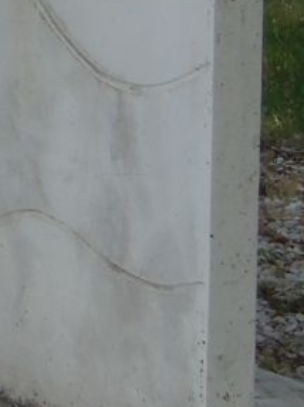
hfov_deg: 6.6
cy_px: -335
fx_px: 2521
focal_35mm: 215
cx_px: -376
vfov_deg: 8.8
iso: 160
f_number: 3.5
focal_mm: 8.1
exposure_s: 1/800
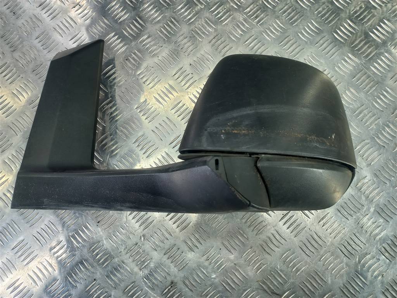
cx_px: 198
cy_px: 149
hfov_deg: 69.4
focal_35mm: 25
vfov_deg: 54.9
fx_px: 287
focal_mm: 4.6
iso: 50
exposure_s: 1/50
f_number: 1.8
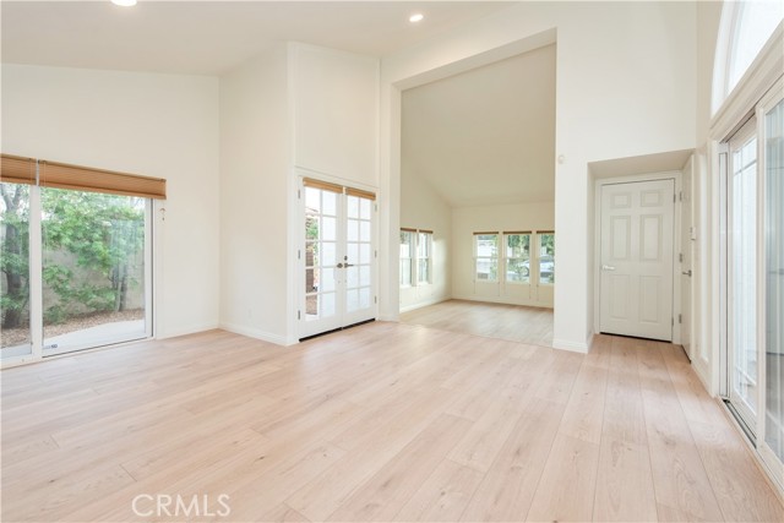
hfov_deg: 100.4
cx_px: 392
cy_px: 262
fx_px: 327
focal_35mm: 15
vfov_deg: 77.4
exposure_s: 1/125
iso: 800
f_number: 5.6
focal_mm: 15
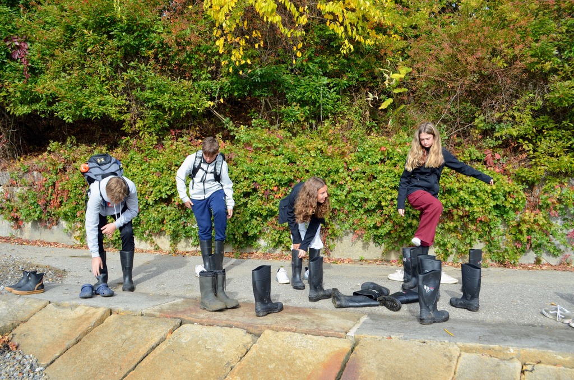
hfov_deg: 57.3
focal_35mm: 33
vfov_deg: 39.8
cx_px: 287
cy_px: 190
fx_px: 525
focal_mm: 22
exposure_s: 1/250
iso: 160
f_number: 8
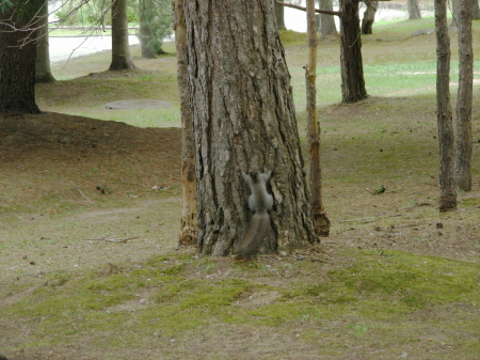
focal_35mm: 172
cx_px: 240
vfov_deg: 8.6
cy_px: 180
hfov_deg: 11.5
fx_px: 2384
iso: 104
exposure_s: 1/59.8
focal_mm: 28.7
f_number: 3.5
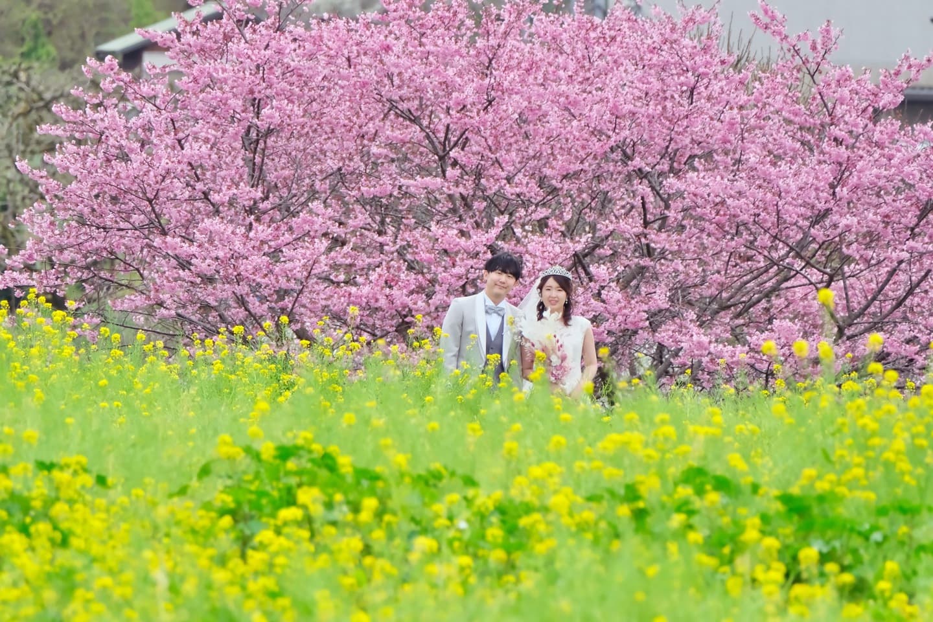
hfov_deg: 3.3
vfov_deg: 2.2
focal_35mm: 630
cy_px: 311
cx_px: 466
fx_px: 16326
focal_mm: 420
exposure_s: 1/1000
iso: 1600
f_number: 9
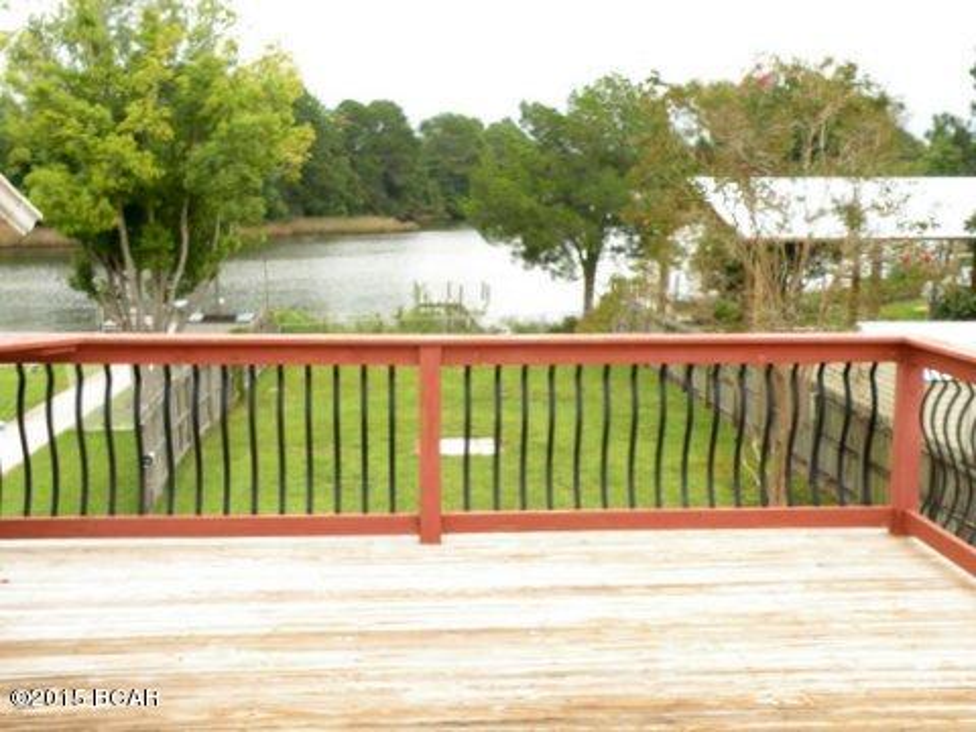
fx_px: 1184
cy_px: 366
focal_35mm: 42
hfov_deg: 44.8
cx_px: 488
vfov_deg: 34.3
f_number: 4
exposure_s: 1/118
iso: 94
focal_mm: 7.4
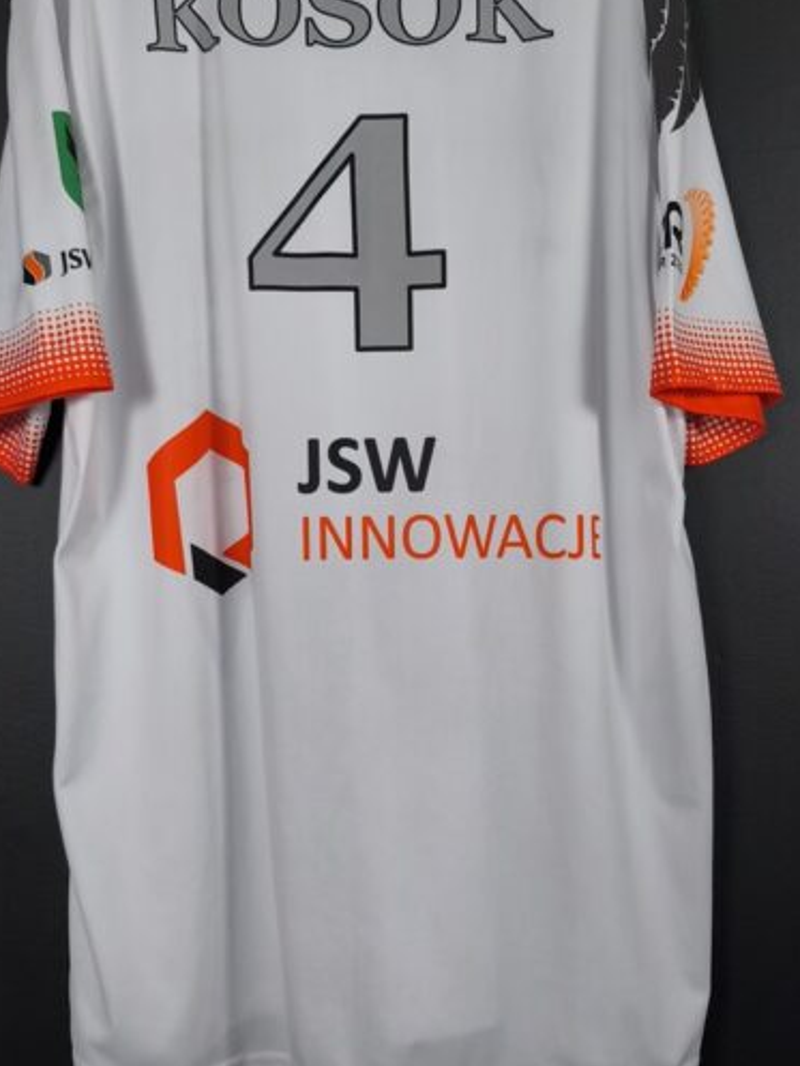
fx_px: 1140
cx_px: 354
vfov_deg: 50.1
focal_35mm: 37
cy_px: 500
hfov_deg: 38.6
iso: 400
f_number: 1.6
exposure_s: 1/160
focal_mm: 6.57
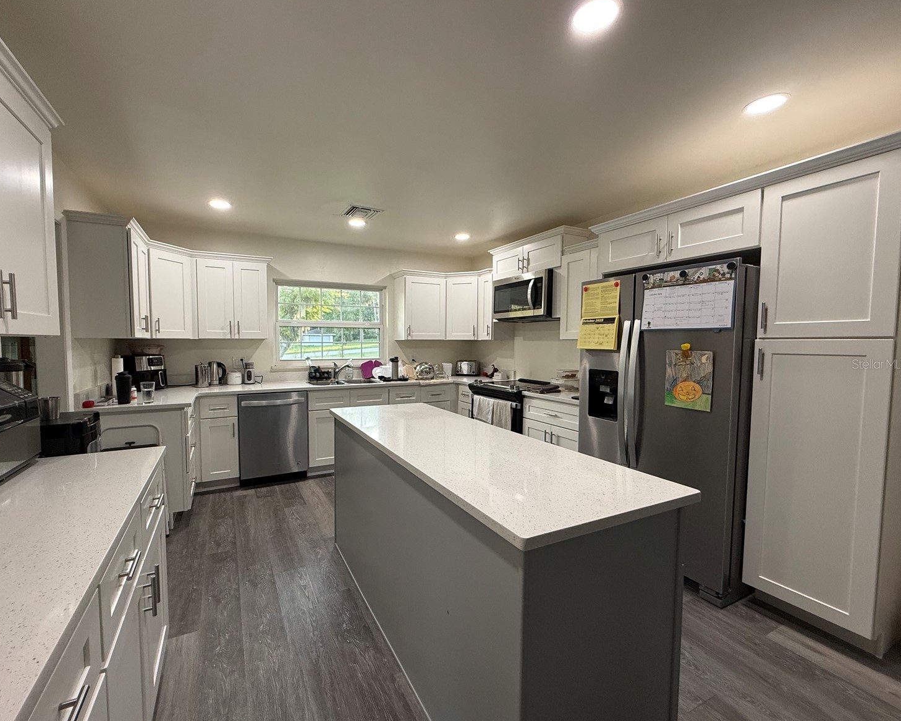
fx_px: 400
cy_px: 364
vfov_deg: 84.0
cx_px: 416
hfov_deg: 96.6
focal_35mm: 15
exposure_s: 1/120
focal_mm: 2.22
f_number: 2.2
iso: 200
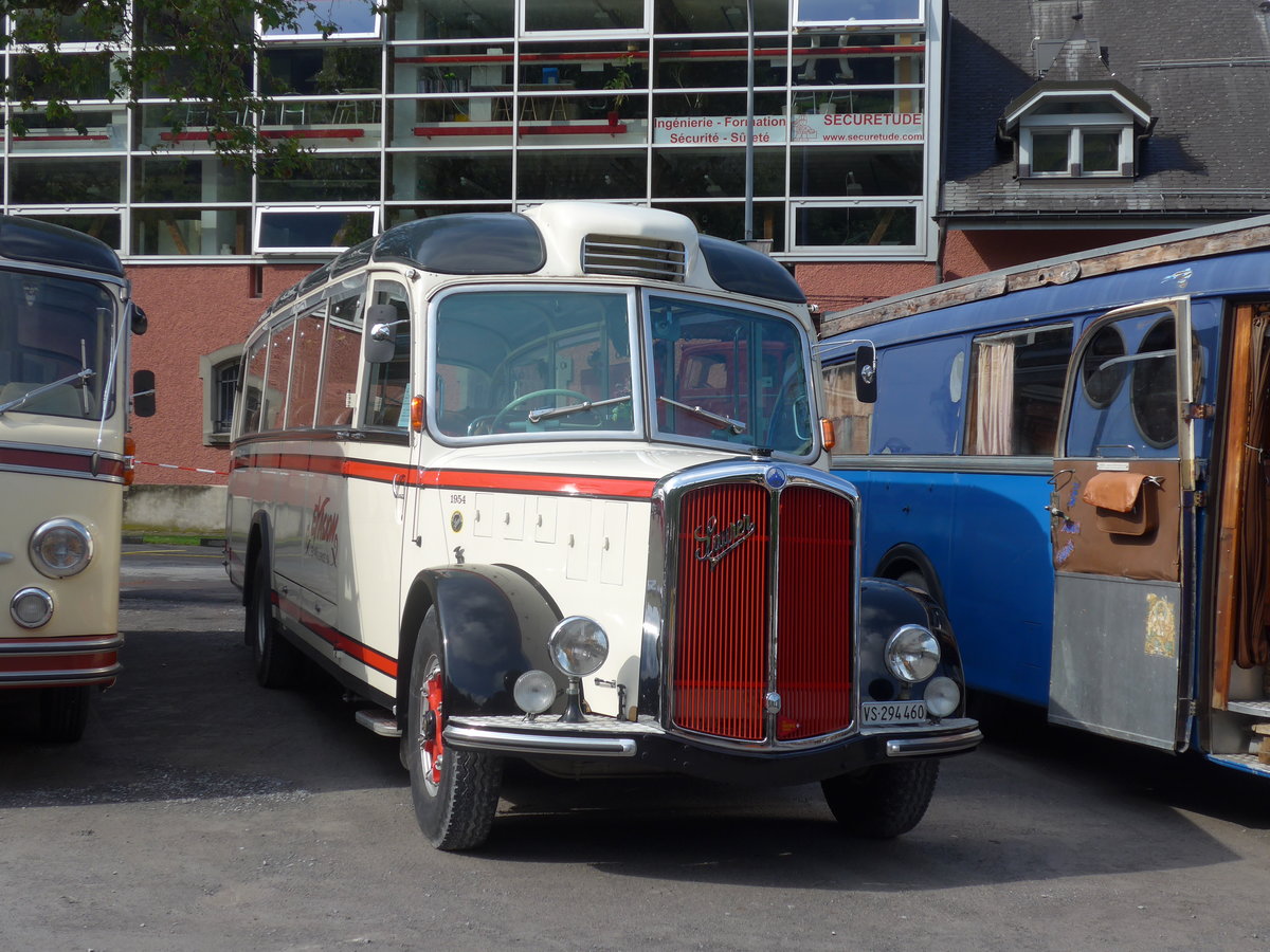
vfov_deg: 28.0
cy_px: 476
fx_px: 1908
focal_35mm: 52
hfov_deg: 36.8
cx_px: 635
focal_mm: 10.7
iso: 80
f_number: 3.3
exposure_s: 1/800
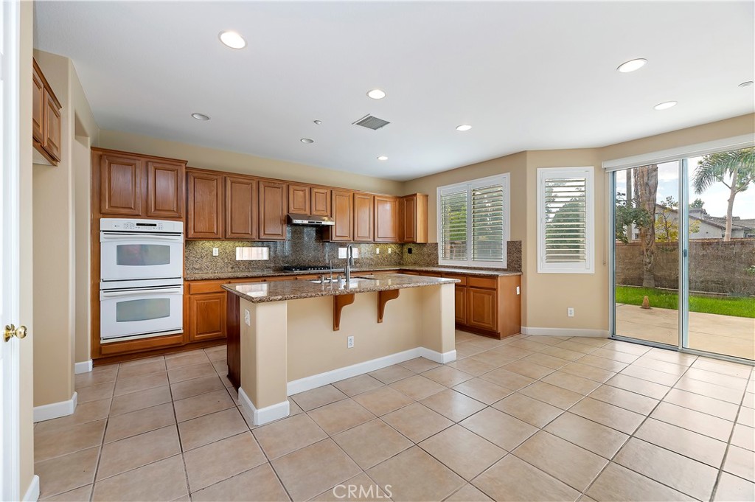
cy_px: 251
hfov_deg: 104.3
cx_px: 378
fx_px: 293
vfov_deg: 81.1
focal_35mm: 14
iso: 500
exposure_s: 1/10
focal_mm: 14
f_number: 10
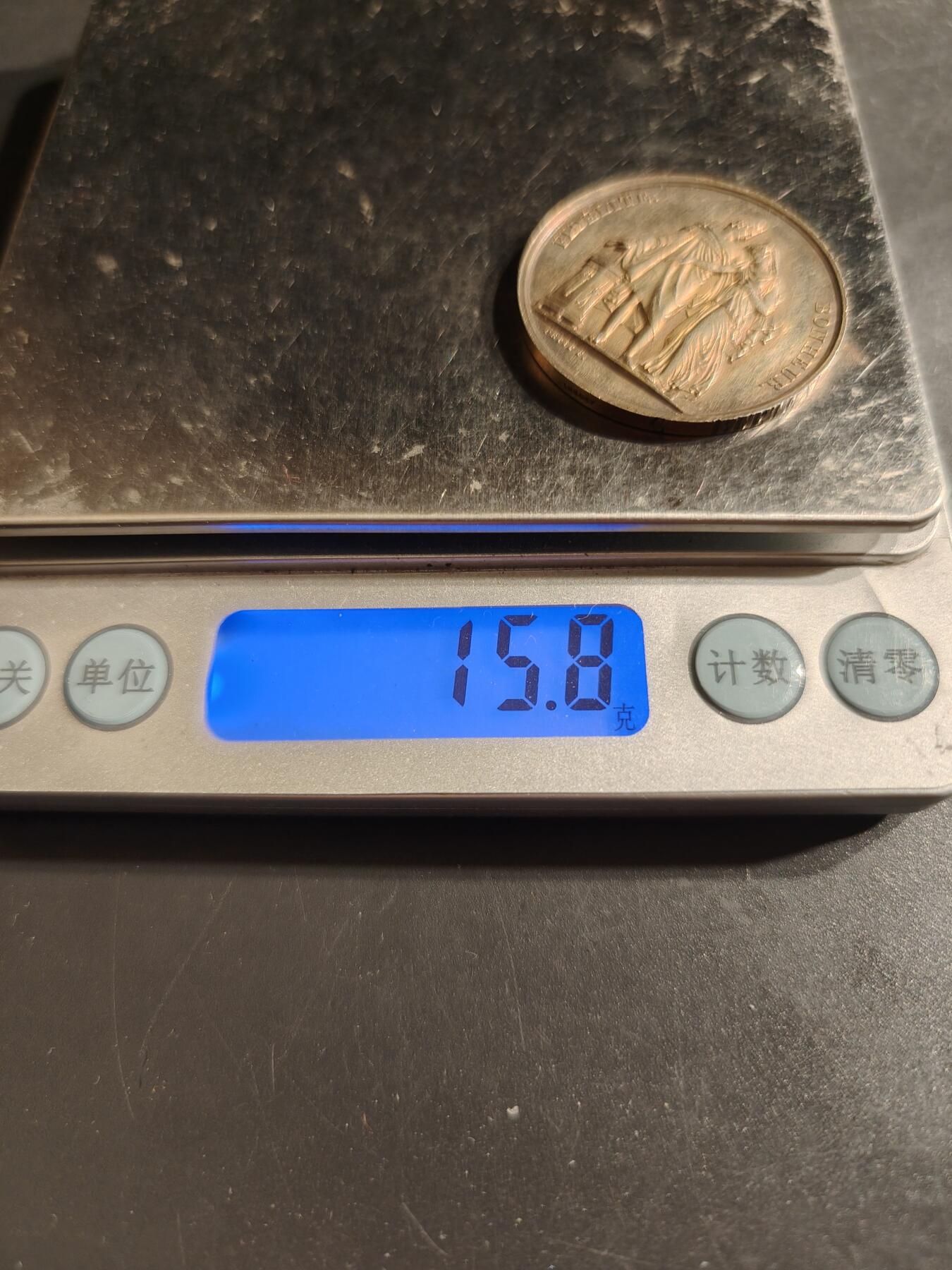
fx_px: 843
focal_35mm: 23
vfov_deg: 73.9
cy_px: 635
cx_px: 476
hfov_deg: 58.9
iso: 250
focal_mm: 6.06
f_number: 1.6
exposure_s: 1/117
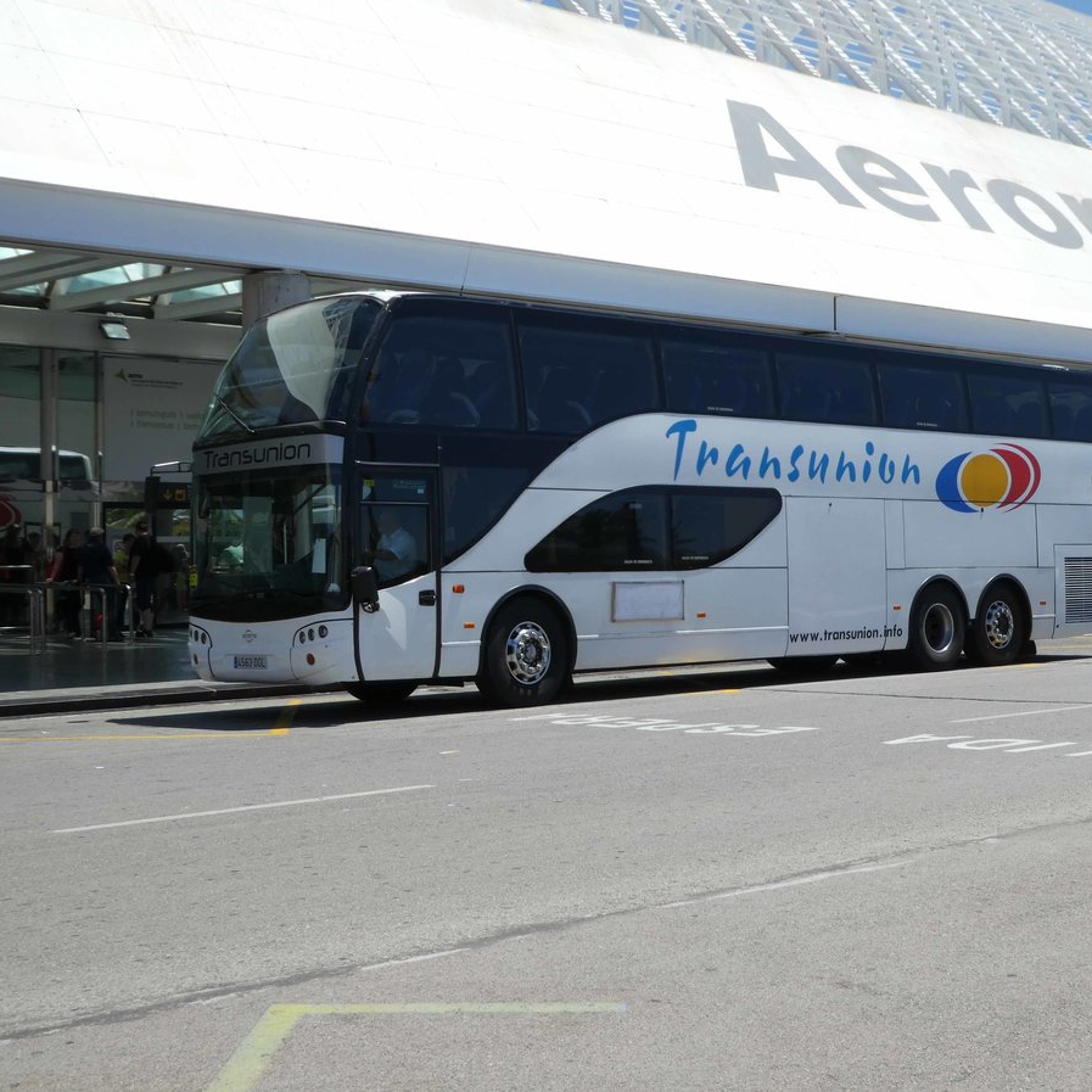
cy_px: 545
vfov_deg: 32.8
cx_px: 645
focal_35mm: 52
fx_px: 1856
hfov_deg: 32.7
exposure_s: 1/800
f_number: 3.9
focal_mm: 7.8
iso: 80
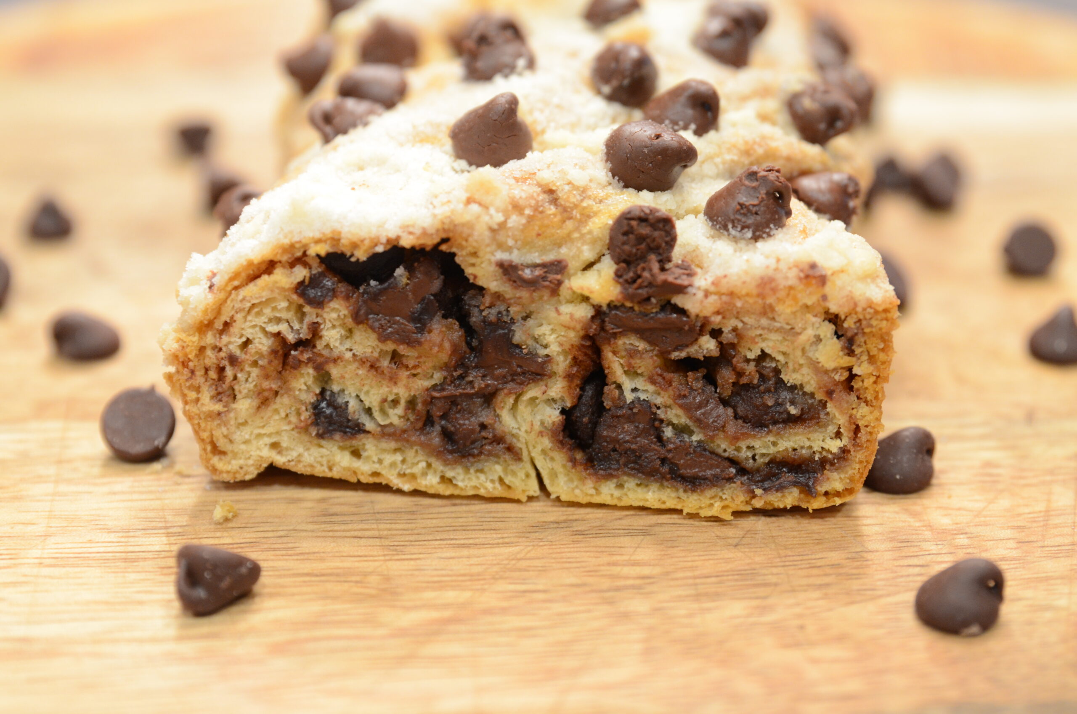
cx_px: 538
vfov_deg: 18.8
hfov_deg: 28.1
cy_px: 357
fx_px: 2150
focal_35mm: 72
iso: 900
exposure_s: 1/30
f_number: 2.8
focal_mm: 48
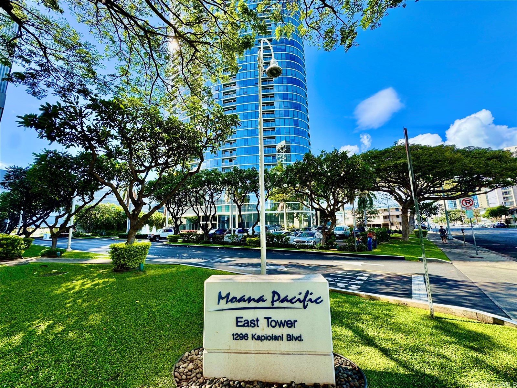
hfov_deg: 102.1
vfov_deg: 85.7
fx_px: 209
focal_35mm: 14
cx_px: 258
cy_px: 194
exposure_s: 1/473
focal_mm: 2.22
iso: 40
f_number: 2.2
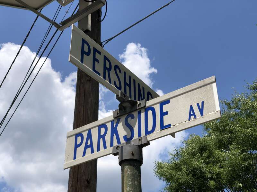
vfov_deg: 28.0
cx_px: 128
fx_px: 386
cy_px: 96
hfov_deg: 36.8
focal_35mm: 52
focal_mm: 6
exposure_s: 1/1548
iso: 16
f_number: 2.4
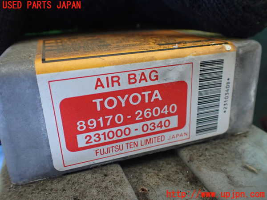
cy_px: 100
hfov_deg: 60.0
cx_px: 134
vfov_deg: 46.8
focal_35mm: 30
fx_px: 231
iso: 640
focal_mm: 5.4
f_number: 2.3
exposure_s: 1/125
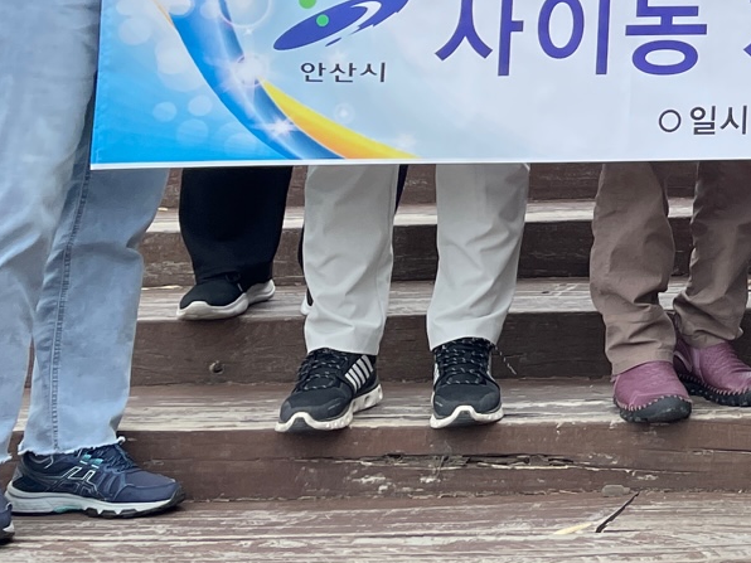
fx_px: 1909
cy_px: -285
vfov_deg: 15.5
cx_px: 1101
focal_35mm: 88
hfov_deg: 19.6
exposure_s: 1/868
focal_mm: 4.2
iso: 32
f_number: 1.6
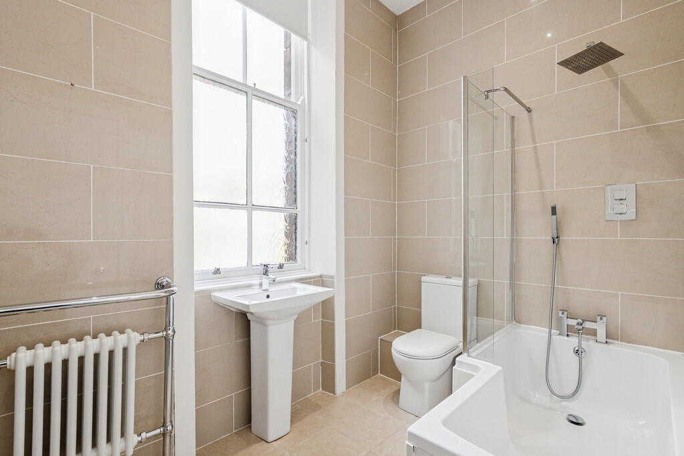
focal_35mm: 16
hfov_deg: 96.7
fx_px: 304
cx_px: 342
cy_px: 228
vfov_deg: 73.8
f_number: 8
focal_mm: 16
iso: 1000
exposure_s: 1/100
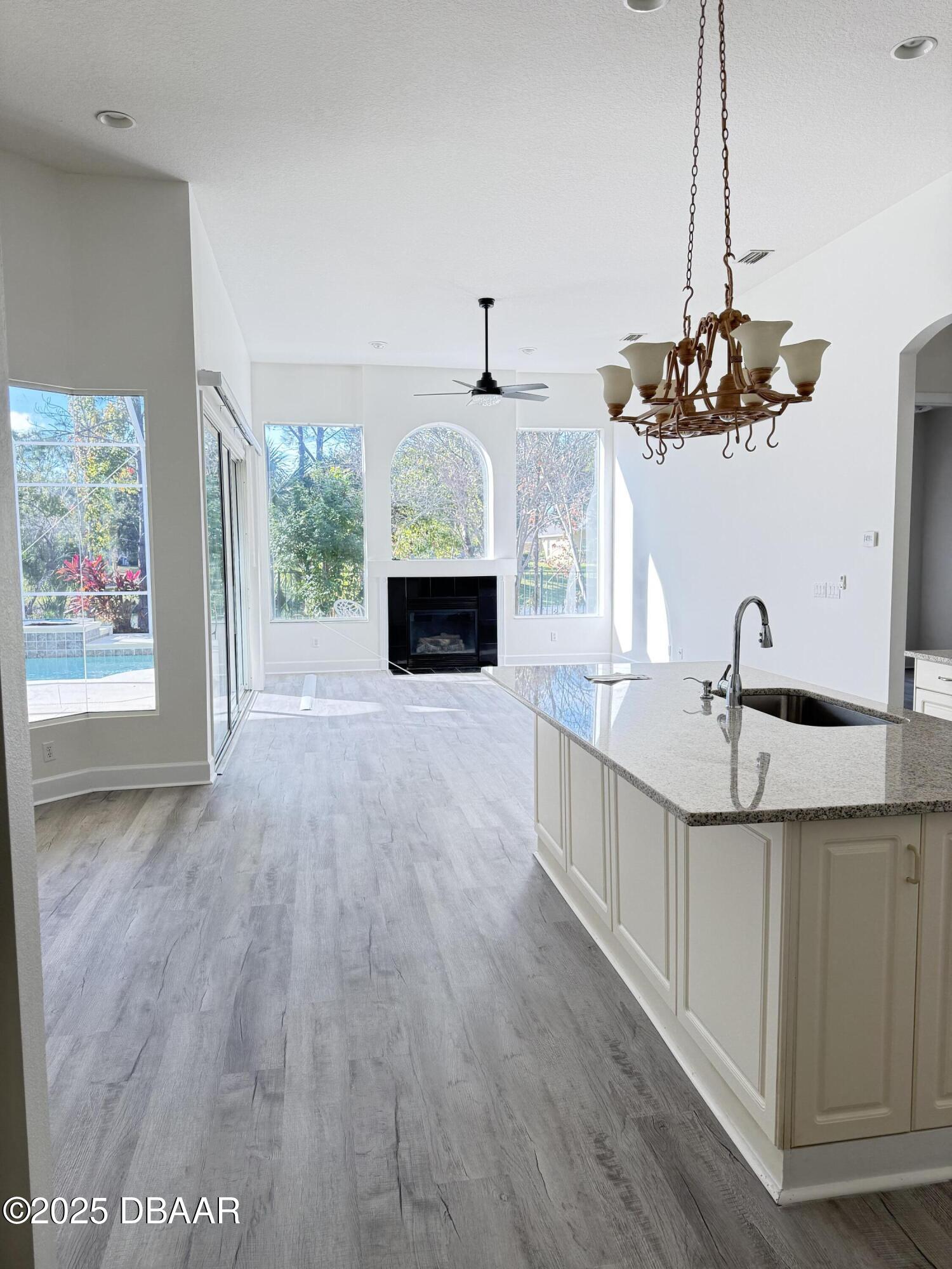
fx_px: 880
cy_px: 634
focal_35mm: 24
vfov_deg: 71.6
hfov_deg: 56.8
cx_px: 476
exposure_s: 1/228
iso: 125
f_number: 1.78
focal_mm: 6.76
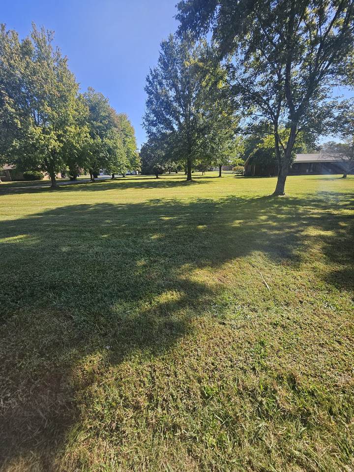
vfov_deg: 106.2
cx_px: 177
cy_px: 236
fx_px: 177
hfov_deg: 89.9
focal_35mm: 13
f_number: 2.2
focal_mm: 1.74
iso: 32
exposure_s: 1/421
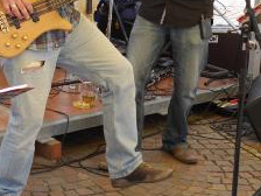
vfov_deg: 12.4
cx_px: 56
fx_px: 890
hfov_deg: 16.6
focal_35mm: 118
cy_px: 5
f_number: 5.6
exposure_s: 1/200
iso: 200
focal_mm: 22
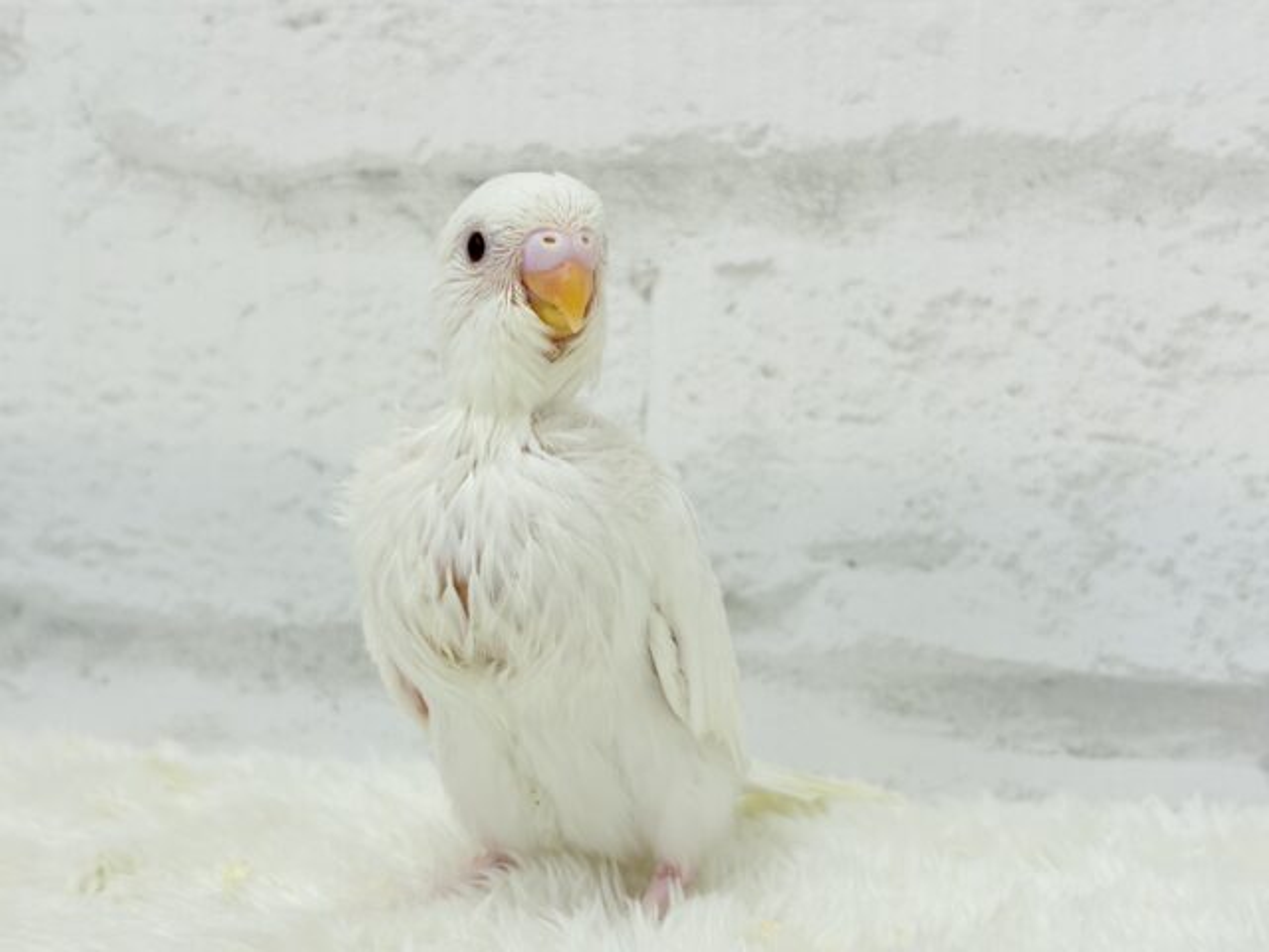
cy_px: 476
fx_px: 1906
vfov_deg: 28.0
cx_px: 634
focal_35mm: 52
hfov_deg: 36.8
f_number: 1.6
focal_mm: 5.96
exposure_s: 1/100
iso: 64
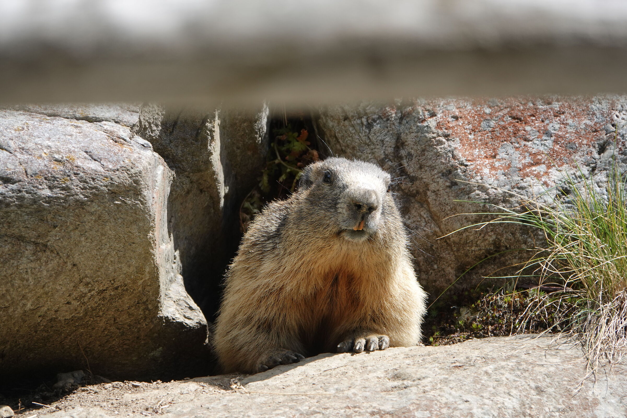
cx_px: 314
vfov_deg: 2.3
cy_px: 209
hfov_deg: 3.4
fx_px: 10449
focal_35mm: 600
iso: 100
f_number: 4
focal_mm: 220
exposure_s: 1/400
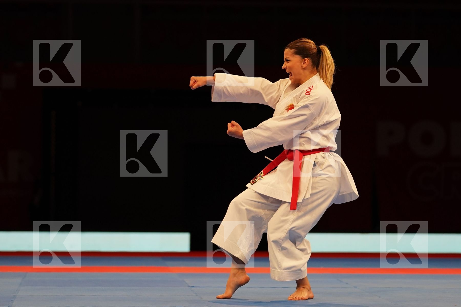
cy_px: 154
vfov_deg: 8.1
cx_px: 230
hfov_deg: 12.2
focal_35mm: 169
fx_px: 2164
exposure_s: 1/500
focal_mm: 113
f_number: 2.8
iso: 1000
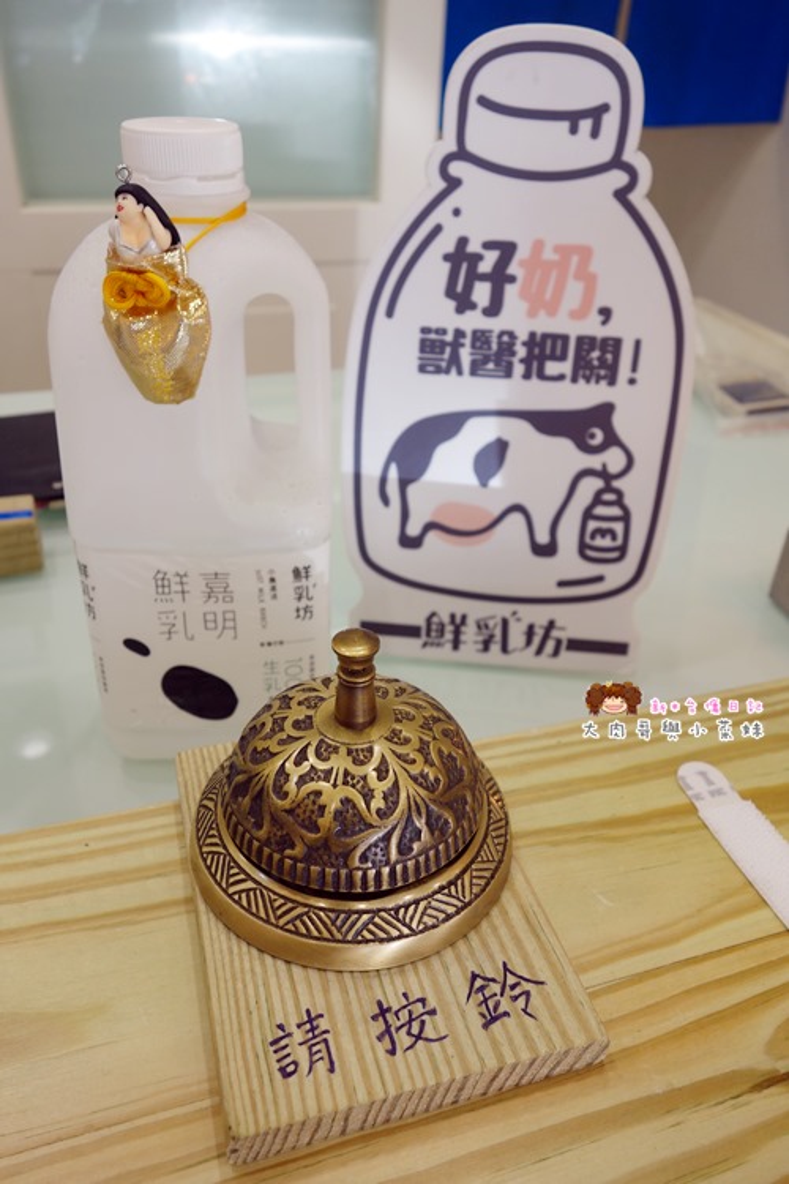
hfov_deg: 46.4
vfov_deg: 65.5
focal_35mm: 28
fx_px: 920
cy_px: 592
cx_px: 394
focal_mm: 10.4
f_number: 4
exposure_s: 1/50
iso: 125
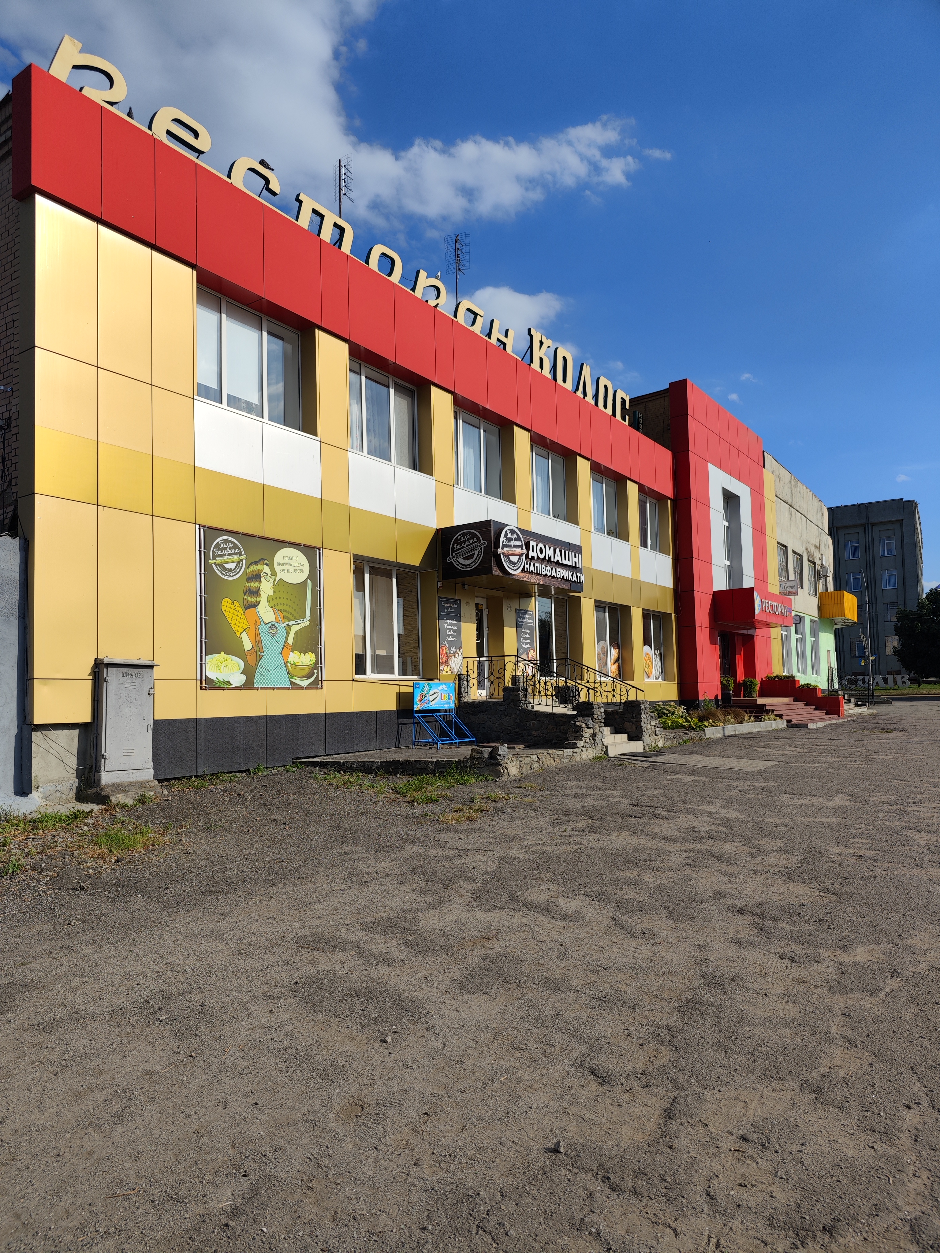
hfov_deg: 58.9
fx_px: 833
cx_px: 470
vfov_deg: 73.9
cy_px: 626
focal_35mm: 23
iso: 50
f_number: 1.9
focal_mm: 8.7
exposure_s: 1/4180
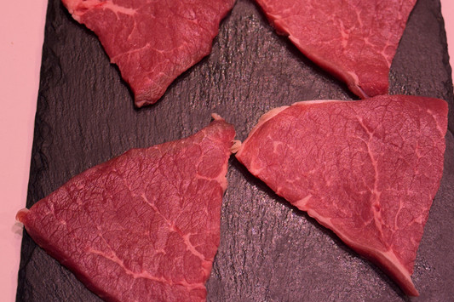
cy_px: 75
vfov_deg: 18.1
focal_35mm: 75
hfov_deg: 27.0
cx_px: 242
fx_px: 945
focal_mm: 6.76
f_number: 1.78
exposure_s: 1/192
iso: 64
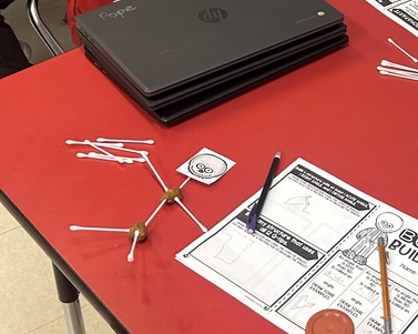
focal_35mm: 69
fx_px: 853
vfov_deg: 22.1
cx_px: 388
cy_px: 112
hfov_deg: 26.5
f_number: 1.5
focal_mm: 5.7
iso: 200
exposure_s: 1/60
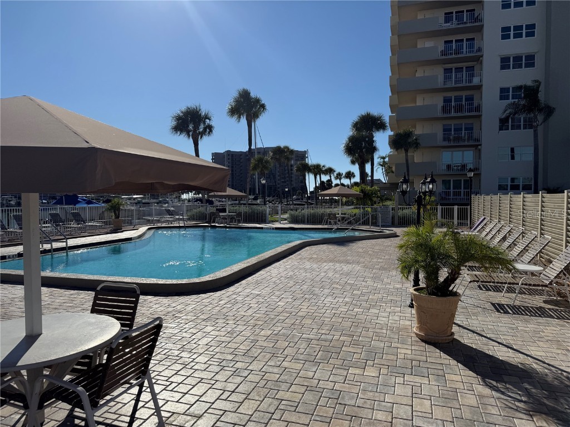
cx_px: 285
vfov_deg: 56.8
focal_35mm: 24
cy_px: 214
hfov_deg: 71.6
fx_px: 395
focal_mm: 6.76
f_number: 1.78
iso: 80
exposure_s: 1/14286
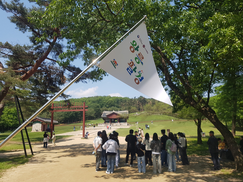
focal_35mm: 26
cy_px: 91
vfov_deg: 53.1
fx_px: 183
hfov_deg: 67.3
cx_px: 122
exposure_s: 1/2144
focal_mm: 4.2
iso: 50
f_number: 1.7
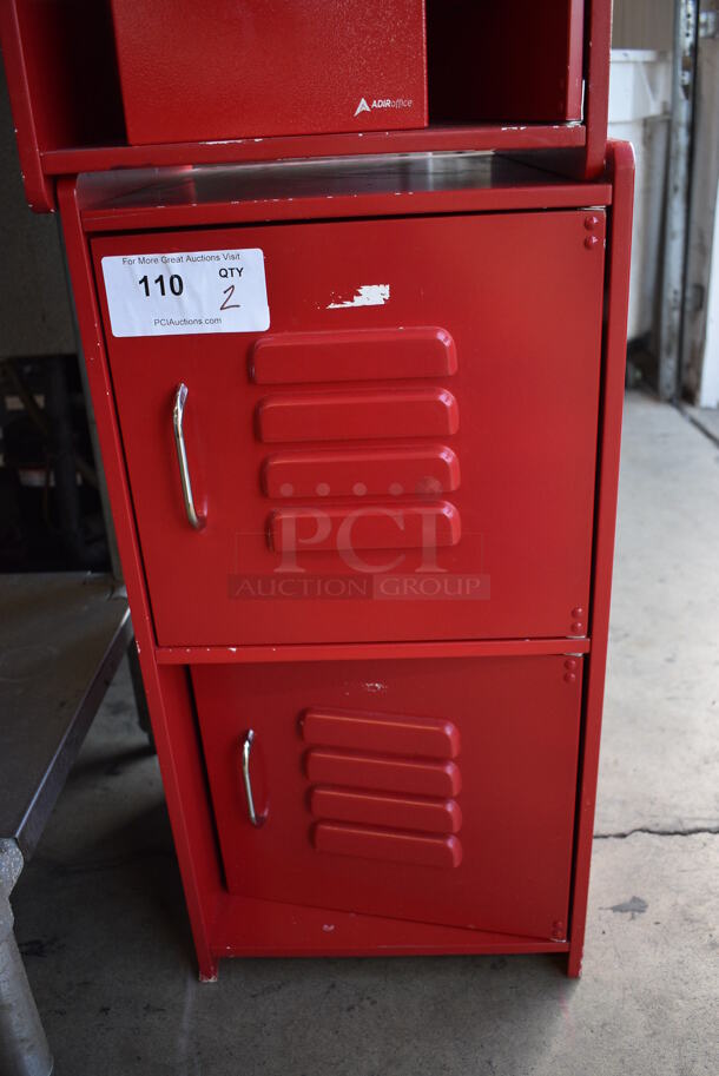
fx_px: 942
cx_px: 360
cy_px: 538
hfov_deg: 41.8
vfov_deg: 59.5
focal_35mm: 32
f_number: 3.8
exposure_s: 1/250
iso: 800
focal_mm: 21
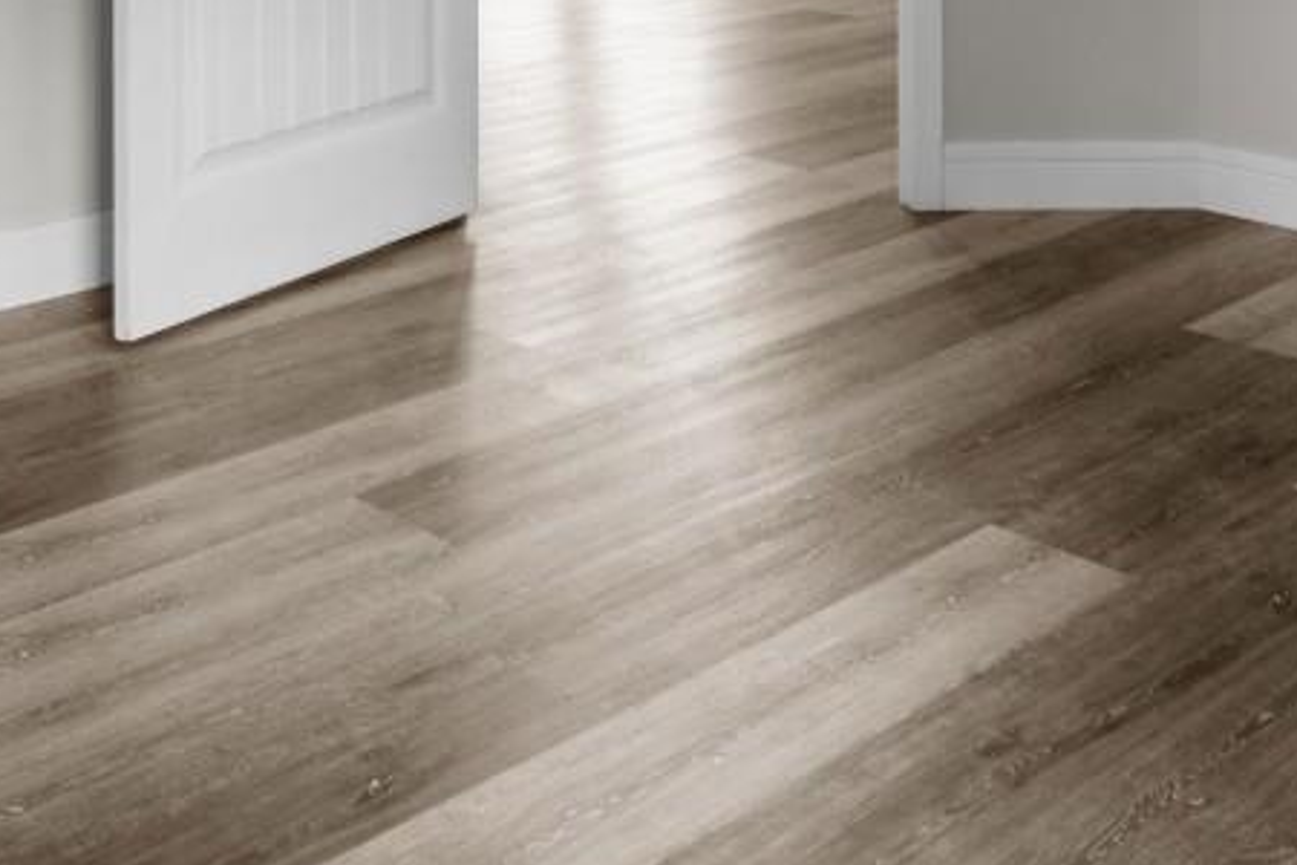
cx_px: 744
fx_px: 1945
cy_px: -366
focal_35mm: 54
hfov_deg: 36.8
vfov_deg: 21.7
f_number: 4.5
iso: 100
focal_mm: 10
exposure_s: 1/2
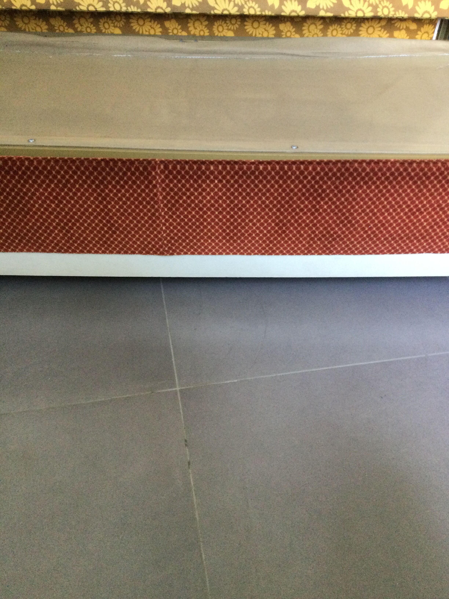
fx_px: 536
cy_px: 300
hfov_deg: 45.4
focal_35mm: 31
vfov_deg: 58.4
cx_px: 224
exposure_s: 1/33
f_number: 2.4
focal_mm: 3.3
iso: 250
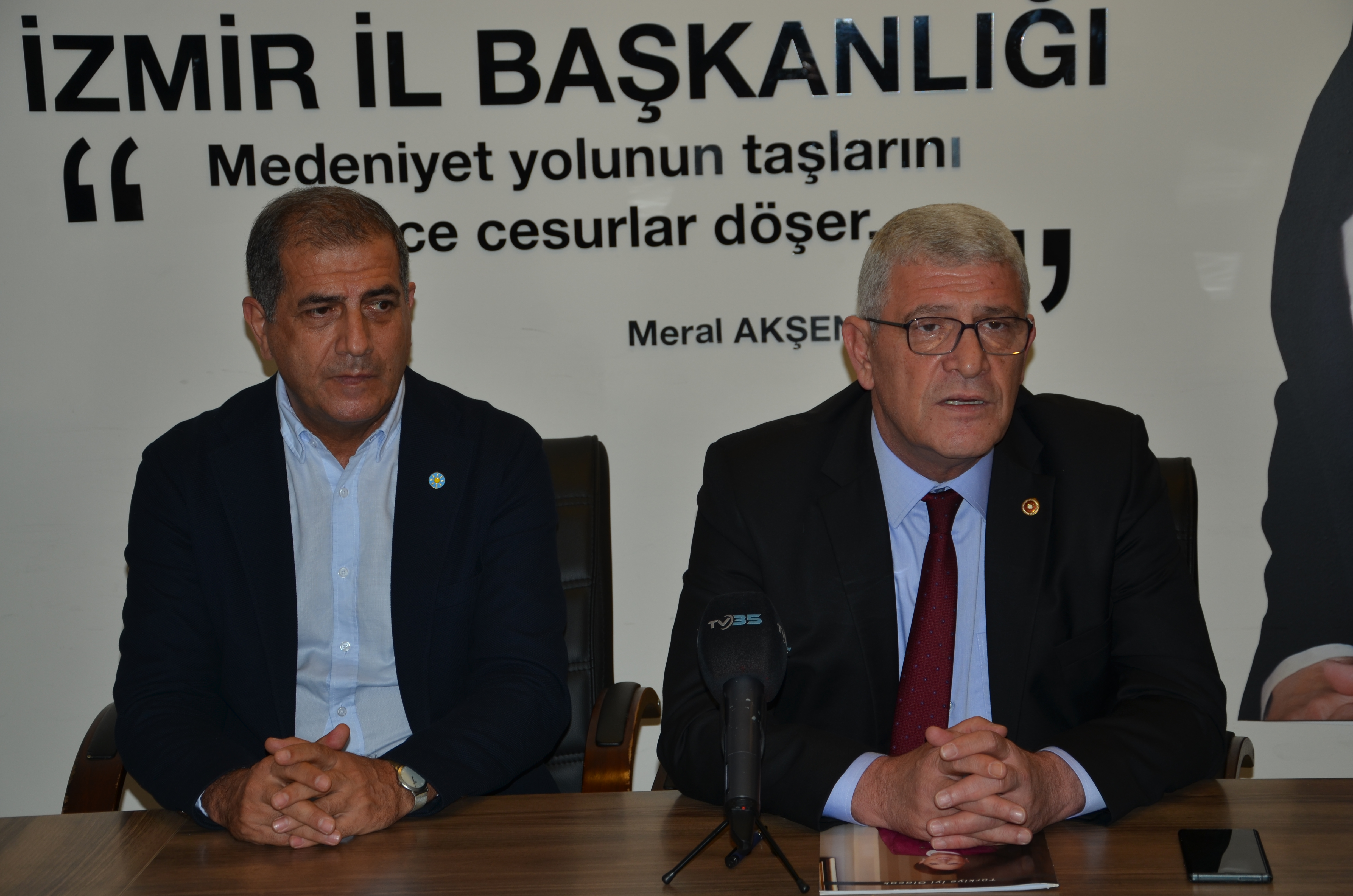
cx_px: 676
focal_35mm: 78
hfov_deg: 26.0
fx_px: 2925
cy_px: 448
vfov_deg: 17.4
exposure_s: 1/60
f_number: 5
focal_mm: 52
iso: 100
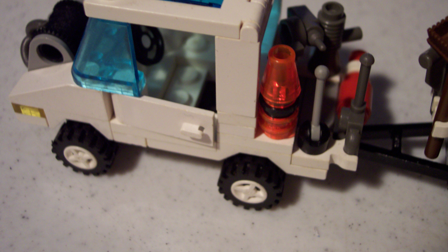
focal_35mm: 45
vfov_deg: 26.4
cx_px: 237
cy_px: 87
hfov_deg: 45.5
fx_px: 535
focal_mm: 8
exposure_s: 1/8
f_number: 2.8
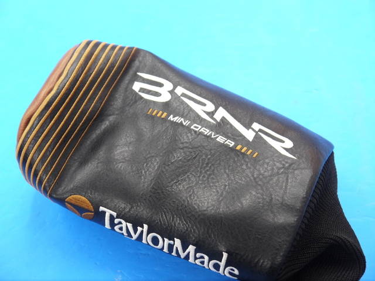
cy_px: 140
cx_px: 188
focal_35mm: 58
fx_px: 628
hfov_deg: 33.2
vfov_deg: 25.2
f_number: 4.9
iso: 800
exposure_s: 1/60
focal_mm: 29
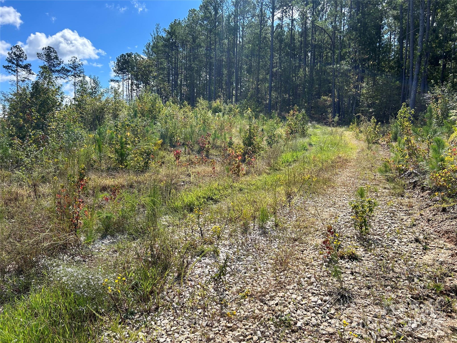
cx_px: 228
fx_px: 343
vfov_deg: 53.1
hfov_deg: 67.3
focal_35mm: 26
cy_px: 172
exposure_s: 1/2252
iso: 50
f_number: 1.5
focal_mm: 5.7
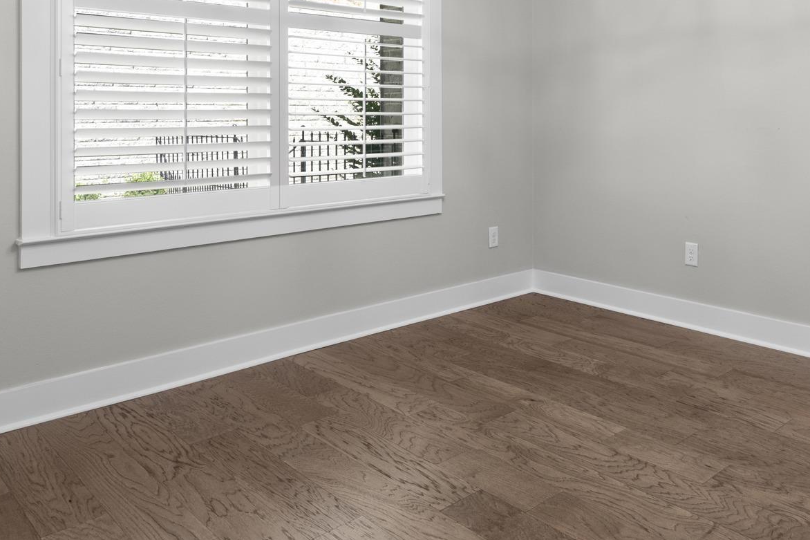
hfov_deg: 57.9
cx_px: 511
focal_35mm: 32
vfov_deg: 39.2
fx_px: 720
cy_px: 96
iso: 200
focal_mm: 10
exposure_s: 1/4
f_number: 9
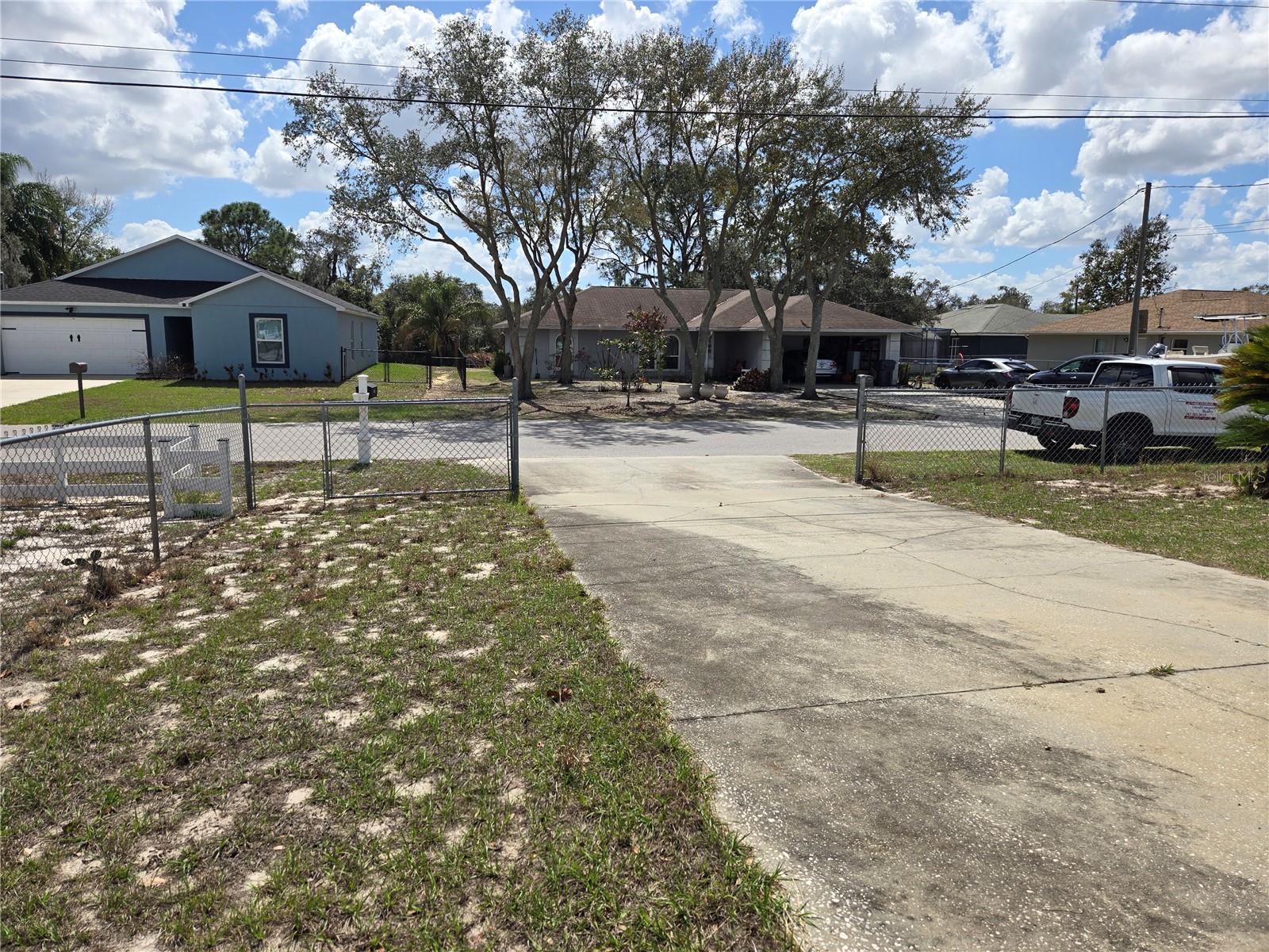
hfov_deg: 73.9
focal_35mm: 23
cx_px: 634
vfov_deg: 58.9
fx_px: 843
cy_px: 476
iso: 25
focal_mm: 5.4
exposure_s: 1/2851
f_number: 1.8
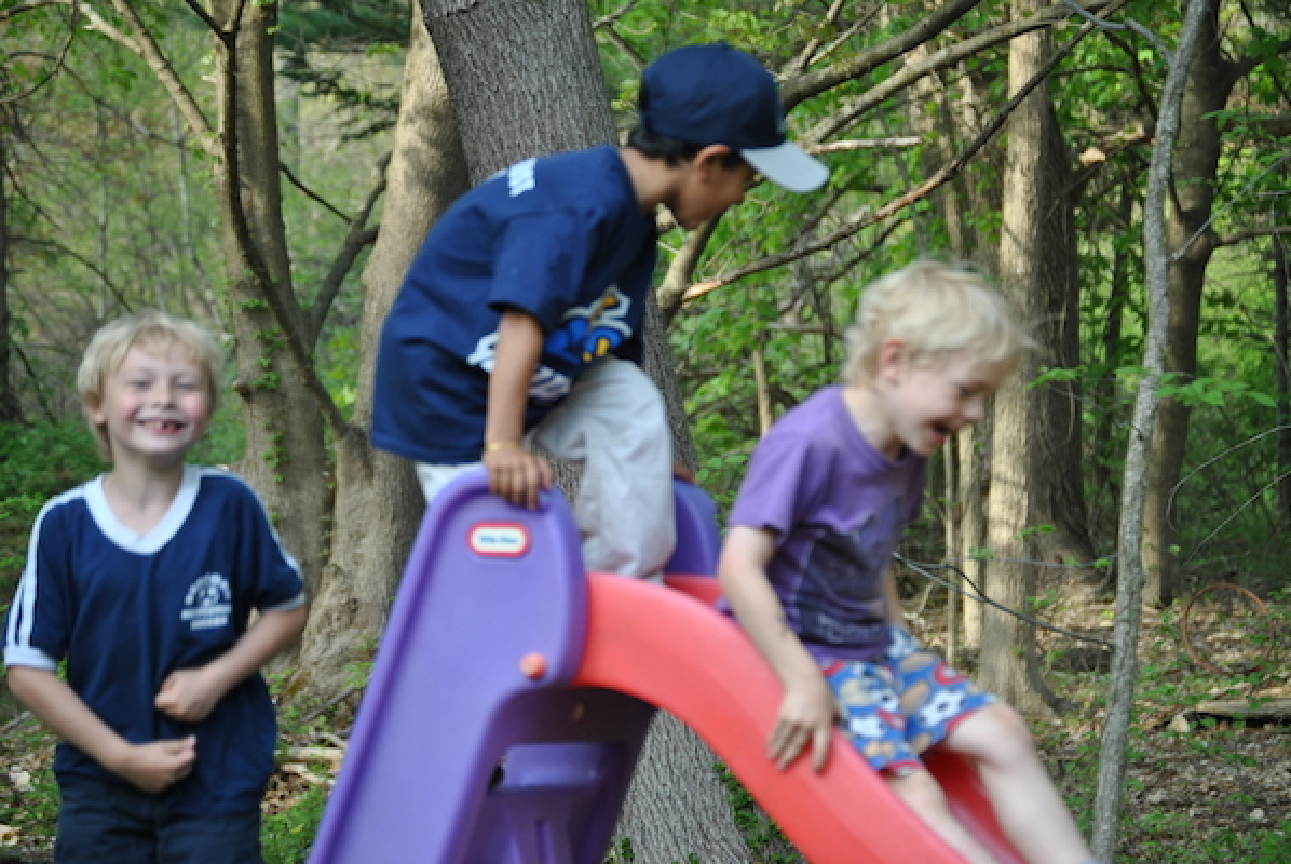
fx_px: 5115
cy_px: 432
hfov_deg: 14.4
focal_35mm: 142
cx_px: 646
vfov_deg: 9.7
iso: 200
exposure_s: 1/200
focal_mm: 95
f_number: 4.5
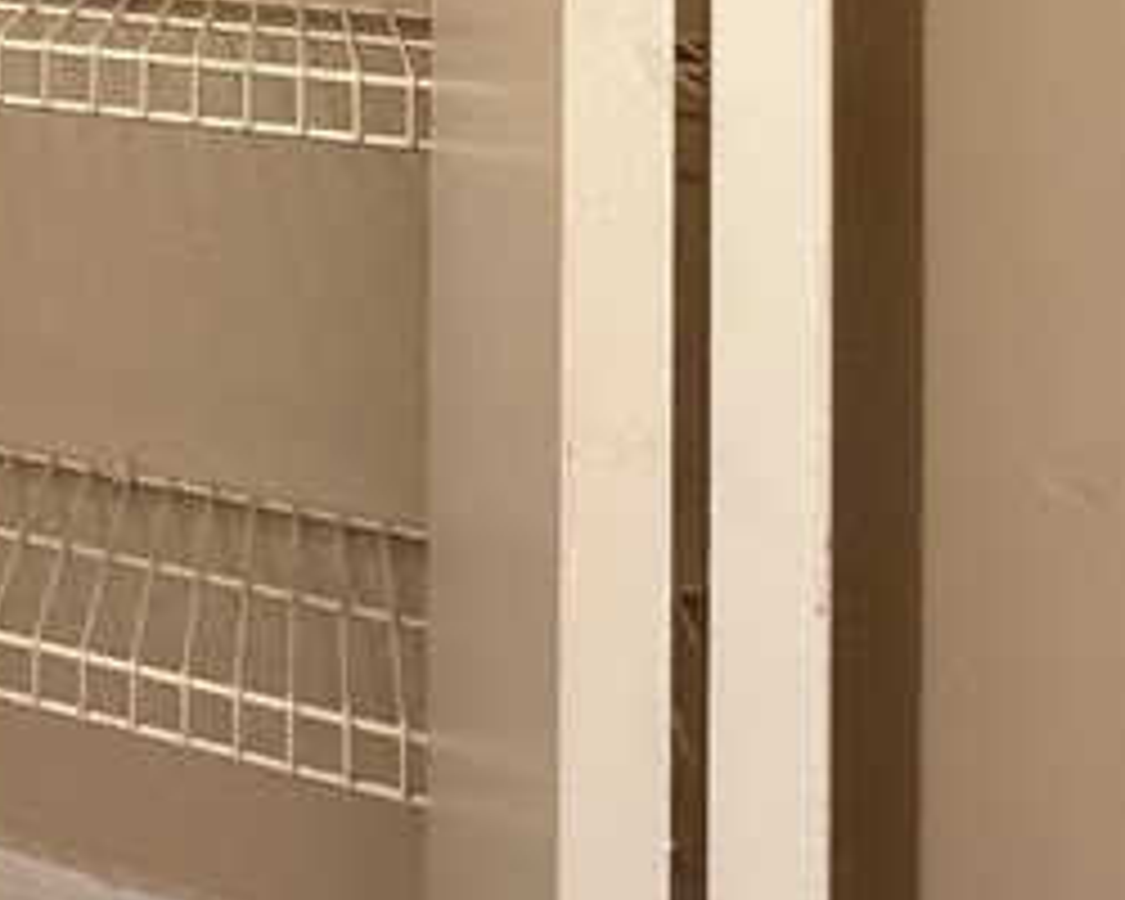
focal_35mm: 56
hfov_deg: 24.4
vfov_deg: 23.5
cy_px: -315
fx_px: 1865
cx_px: -644
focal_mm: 2.22
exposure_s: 1/60
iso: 640
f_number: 2.2
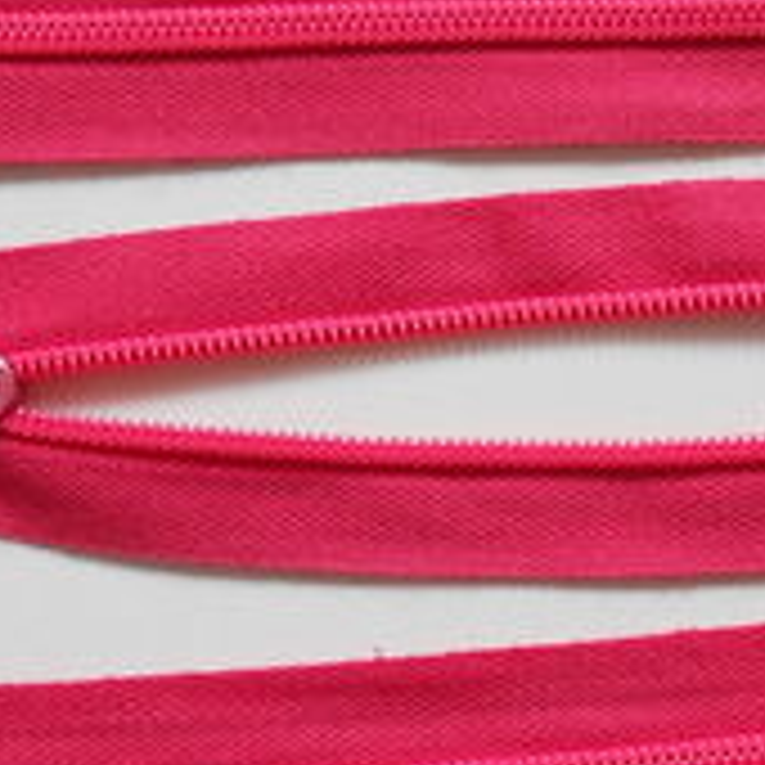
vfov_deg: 13.6
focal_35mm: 128
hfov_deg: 13.5
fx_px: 3200
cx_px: 680
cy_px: 441
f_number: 3.1
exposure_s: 1/30
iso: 100
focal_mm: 6.72
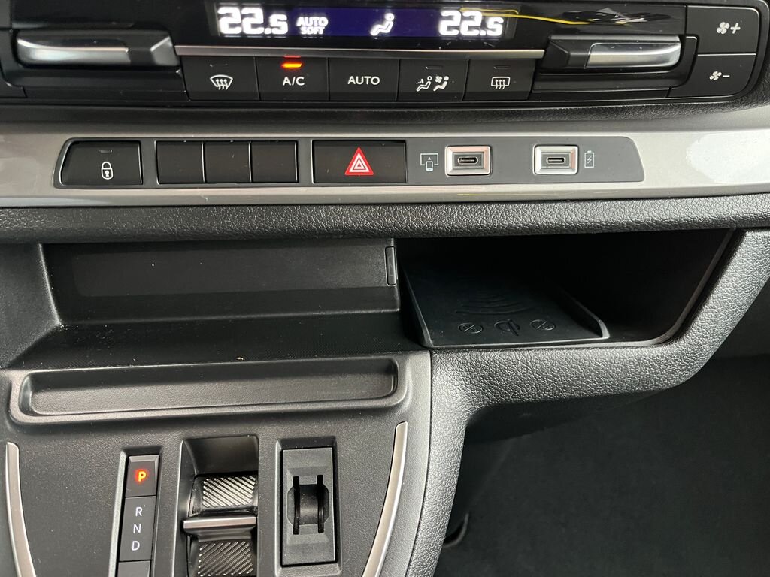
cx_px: 385
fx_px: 578
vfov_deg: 53.1
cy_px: 288
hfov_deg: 67.3
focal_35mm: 26
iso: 500
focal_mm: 5.1
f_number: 1.6
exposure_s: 1/30
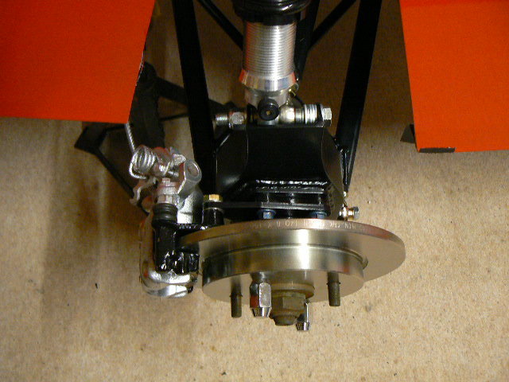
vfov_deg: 39.7
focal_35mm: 36
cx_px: 254
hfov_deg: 51.4
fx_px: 529
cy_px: 191
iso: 200
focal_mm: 6
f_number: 2.8
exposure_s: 1/4
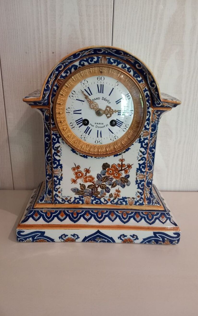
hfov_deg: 43.1
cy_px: 158
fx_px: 250
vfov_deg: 64.6
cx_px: 97
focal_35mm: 29
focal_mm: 4
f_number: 1.8
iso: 400
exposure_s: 1/25
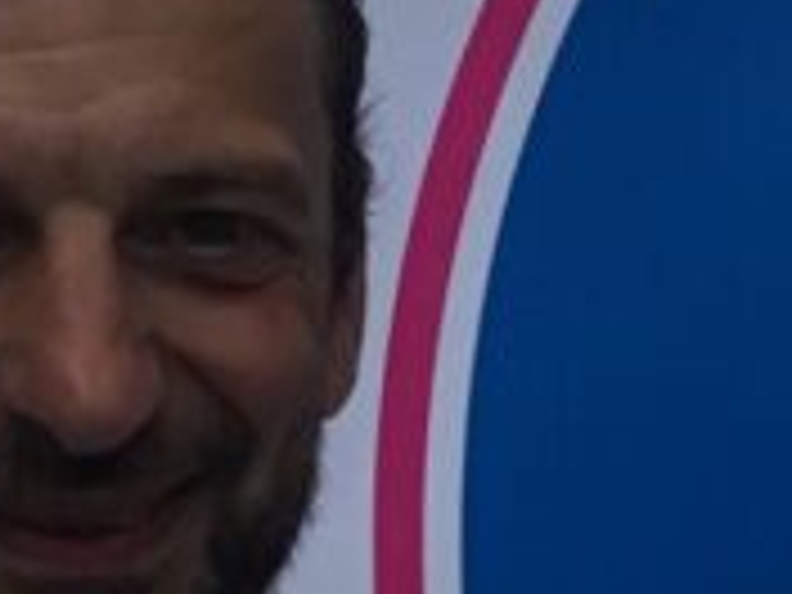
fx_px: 5171
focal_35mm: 226
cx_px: 441
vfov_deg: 6.6
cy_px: 612
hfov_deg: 8.8
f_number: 2.4
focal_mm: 3.3
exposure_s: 1/994
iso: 25
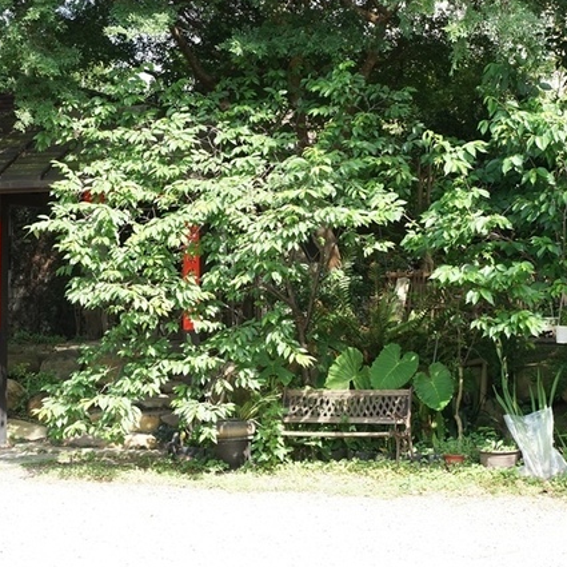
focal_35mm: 85
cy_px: 209
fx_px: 1575
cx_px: 204
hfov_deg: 20.4
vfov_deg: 20.4
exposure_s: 1/250
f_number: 9
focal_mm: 50
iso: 800
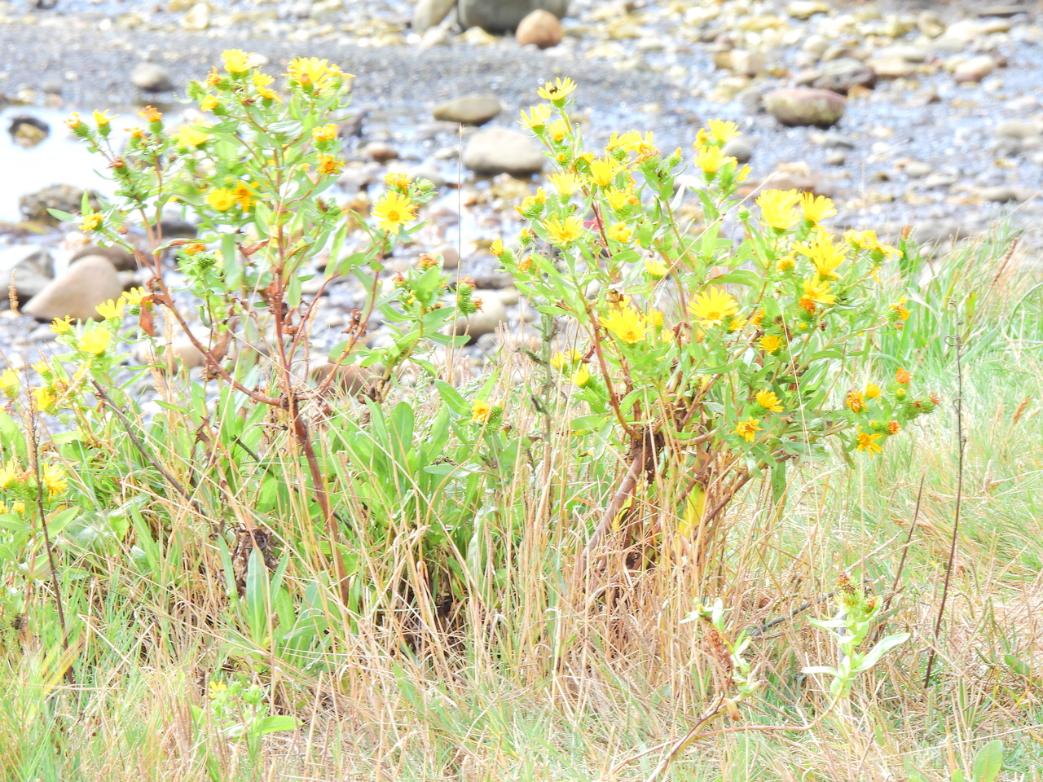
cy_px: 391
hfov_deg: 4.0
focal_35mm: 500
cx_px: 522
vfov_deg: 3.0
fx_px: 15065
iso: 100
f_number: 8
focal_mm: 89.2
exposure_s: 1/50
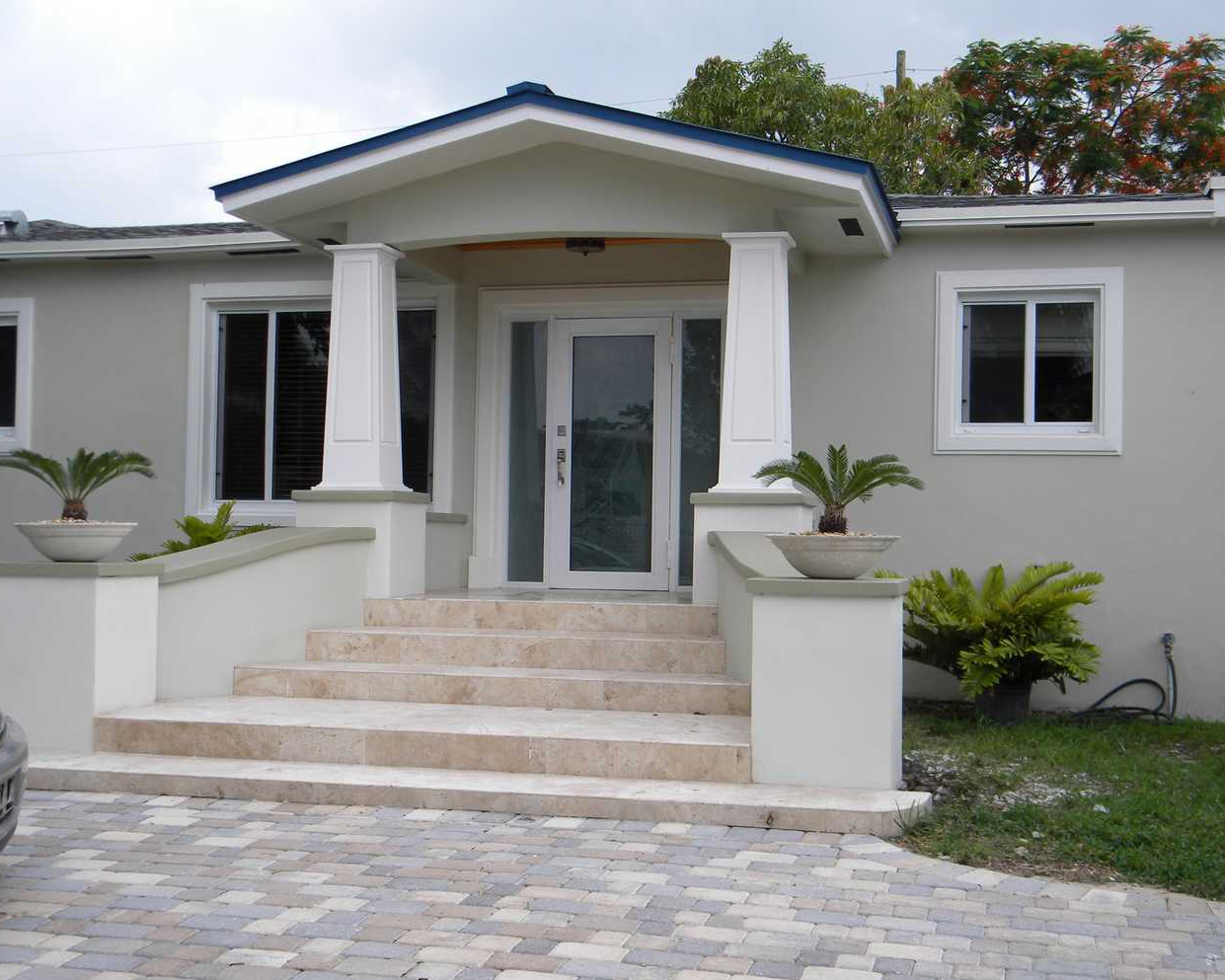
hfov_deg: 42.9
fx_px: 1559
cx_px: 615
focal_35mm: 43
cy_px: 492
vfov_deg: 34.9
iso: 80
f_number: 3.8
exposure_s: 1/462
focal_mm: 7.3
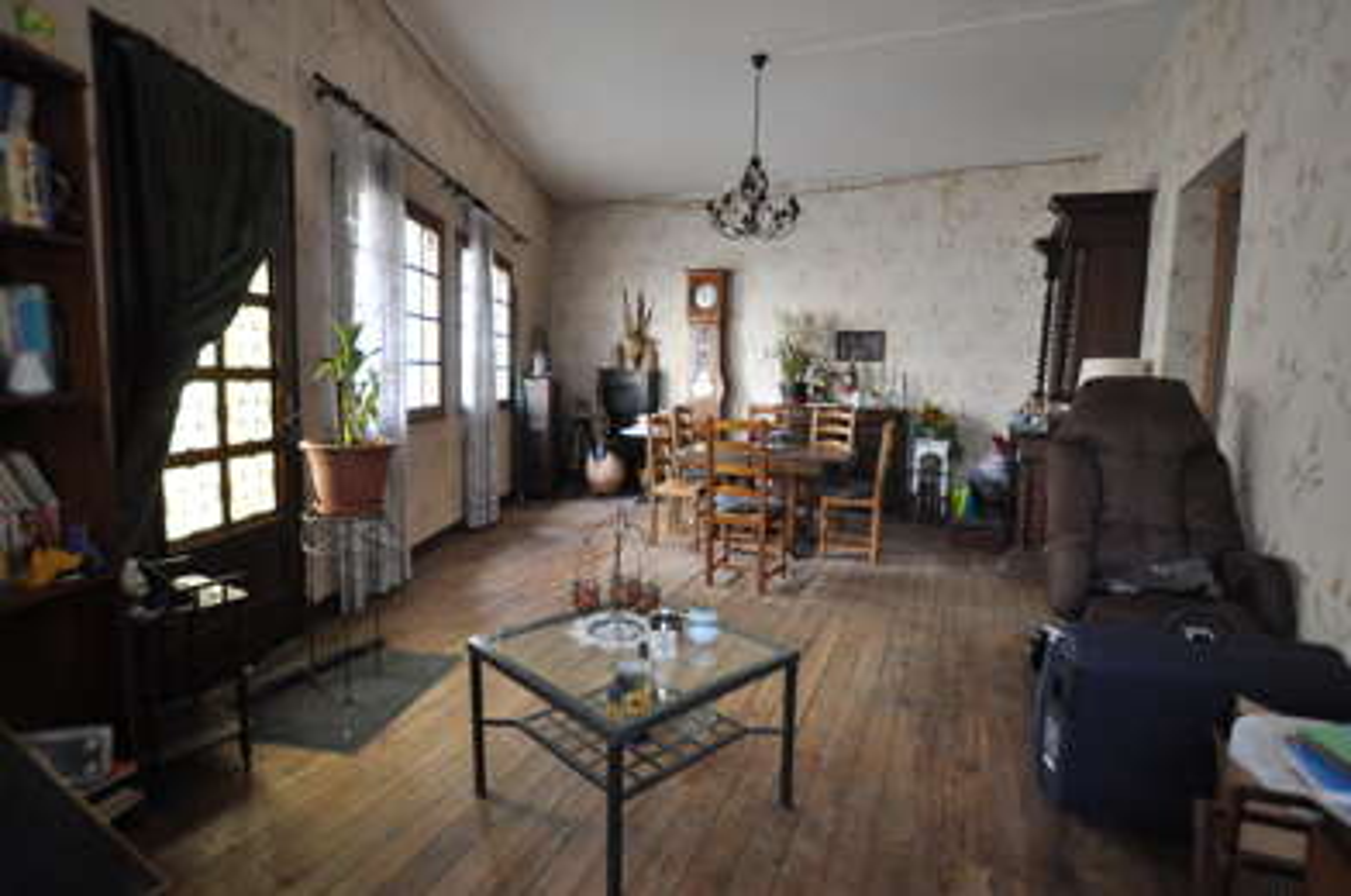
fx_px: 674
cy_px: 448
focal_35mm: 18
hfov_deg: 90.1
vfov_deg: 67.2
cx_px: 676
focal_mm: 12
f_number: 3.5
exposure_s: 1/50
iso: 400
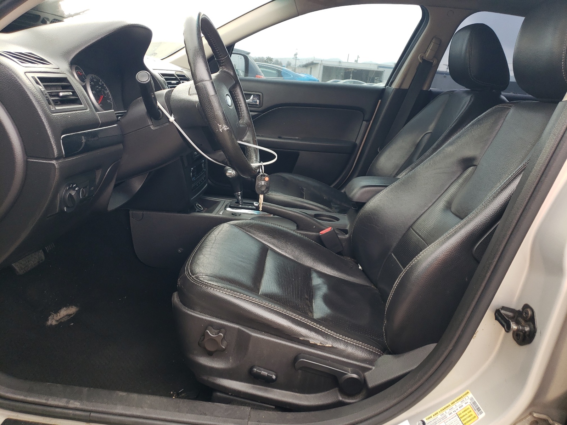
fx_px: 426
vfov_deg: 53.1
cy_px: 212
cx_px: 284
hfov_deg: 67.3
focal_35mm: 26
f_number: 1.5
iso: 50
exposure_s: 1/143
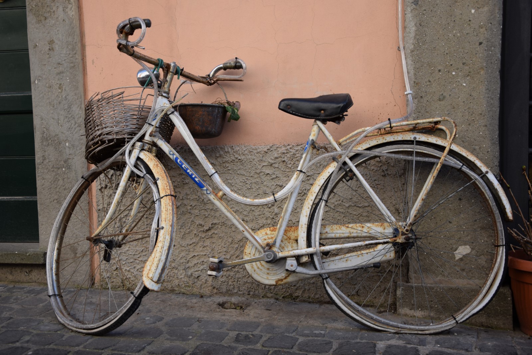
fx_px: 665
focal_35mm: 45
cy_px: 178
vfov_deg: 29.9
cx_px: 266
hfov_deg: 43.6
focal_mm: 30
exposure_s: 1/125
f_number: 5
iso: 100
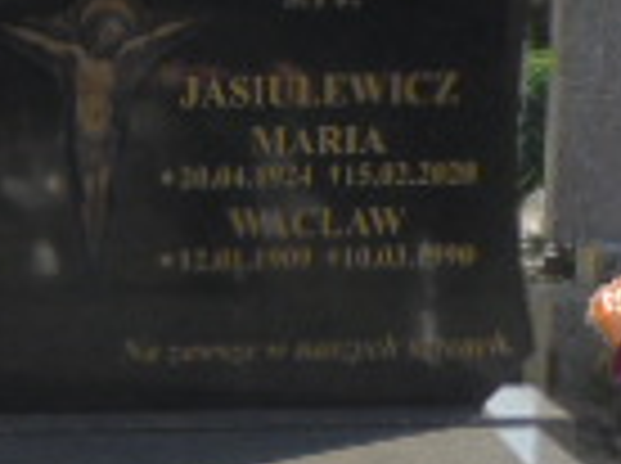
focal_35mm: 158
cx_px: -162
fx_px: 2830
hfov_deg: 12.2
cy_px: 599
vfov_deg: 9.2
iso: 100
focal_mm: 6.1
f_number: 4
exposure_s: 1/500
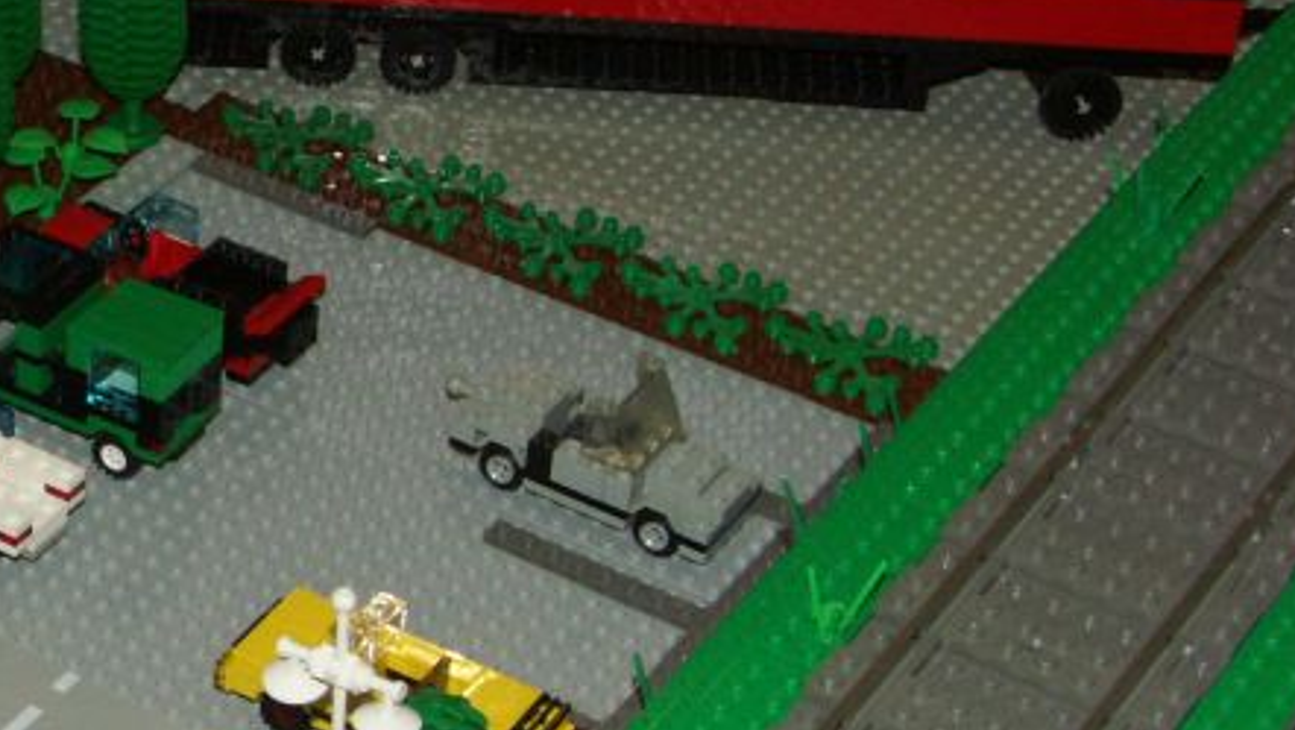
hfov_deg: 20.1
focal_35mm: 101
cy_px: 451
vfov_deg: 12.0
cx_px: -173
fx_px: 3469
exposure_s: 1/50
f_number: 5.6
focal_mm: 10.32
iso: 200
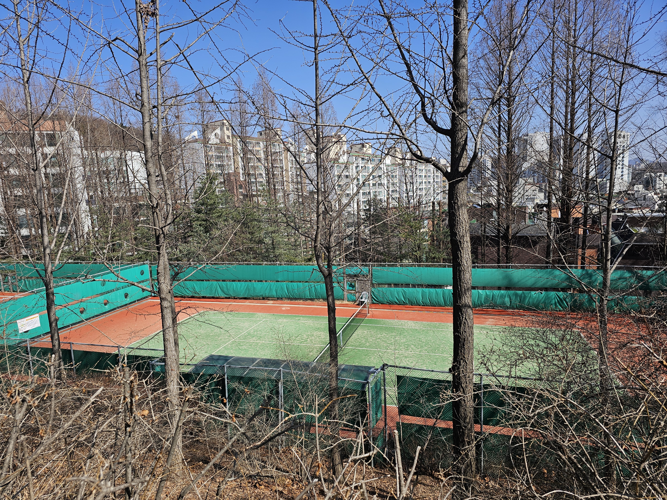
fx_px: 443
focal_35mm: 23
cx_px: 334
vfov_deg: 58.9
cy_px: 250
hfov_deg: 73.9
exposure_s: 1/1276
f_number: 1.7
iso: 20
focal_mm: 6.3
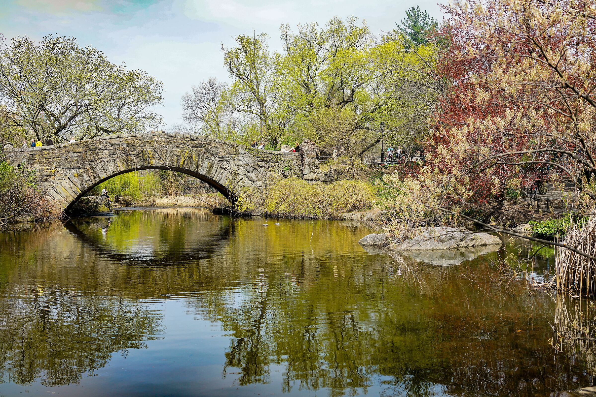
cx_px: 298
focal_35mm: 35
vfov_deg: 37.9
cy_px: 198
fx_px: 580
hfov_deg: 54.4
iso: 100
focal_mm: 35
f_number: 4
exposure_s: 1/500
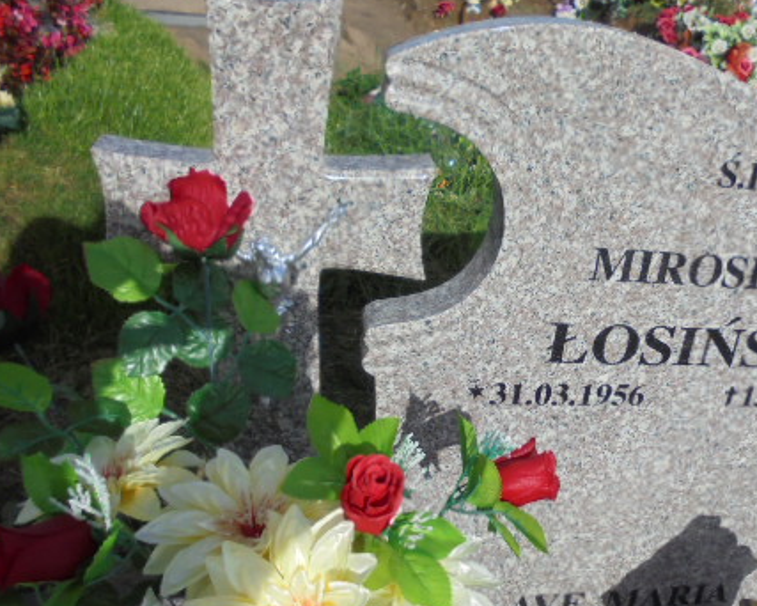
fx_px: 852
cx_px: 518
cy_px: 330
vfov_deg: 39.2
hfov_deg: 47.0
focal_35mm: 38
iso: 100
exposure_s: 1/200
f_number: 11.5
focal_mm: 4.6
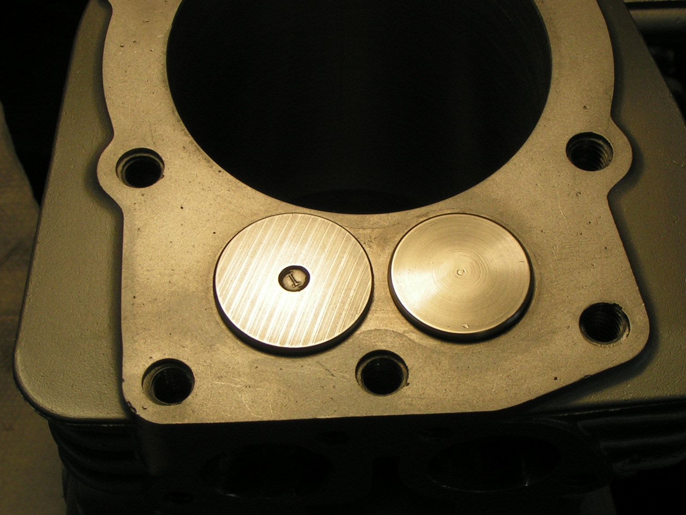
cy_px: 247
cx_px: 395
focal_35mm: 84
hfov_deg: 23.3
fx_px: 1665
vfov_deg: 17.6
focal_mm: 9.7
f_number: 5.6
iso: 50
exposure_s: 1/60
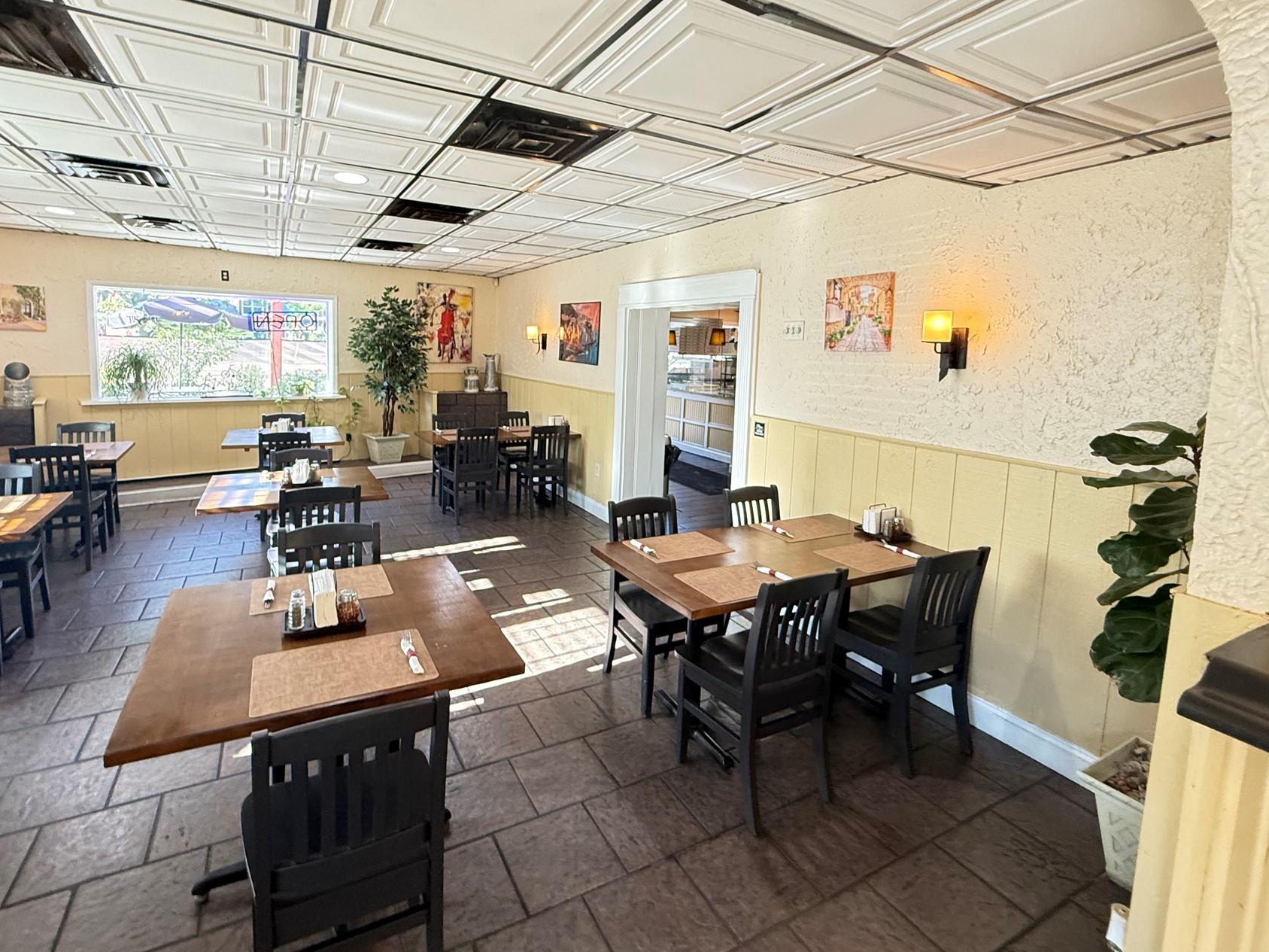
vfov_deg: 74.3
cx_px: 597
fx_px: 623
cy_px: 406
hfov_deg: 90.9
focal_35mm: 17
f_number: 2.2
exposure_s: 1/60
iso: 400
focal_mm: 2.22
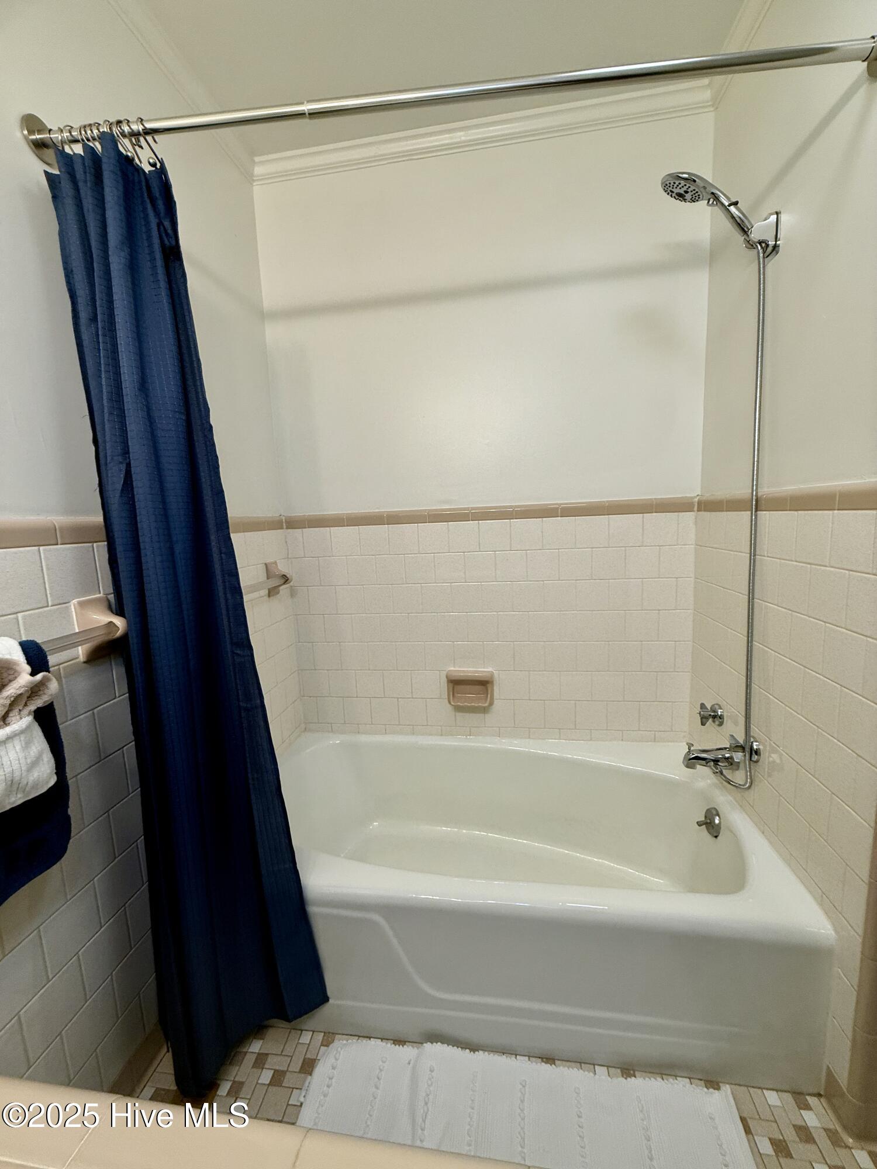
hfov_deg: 85.7
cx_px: 438
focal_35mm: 14
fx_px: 473
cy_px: 584
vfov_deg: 102.1
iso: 64
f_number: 2.2
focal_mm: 2.22
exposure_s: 1/120
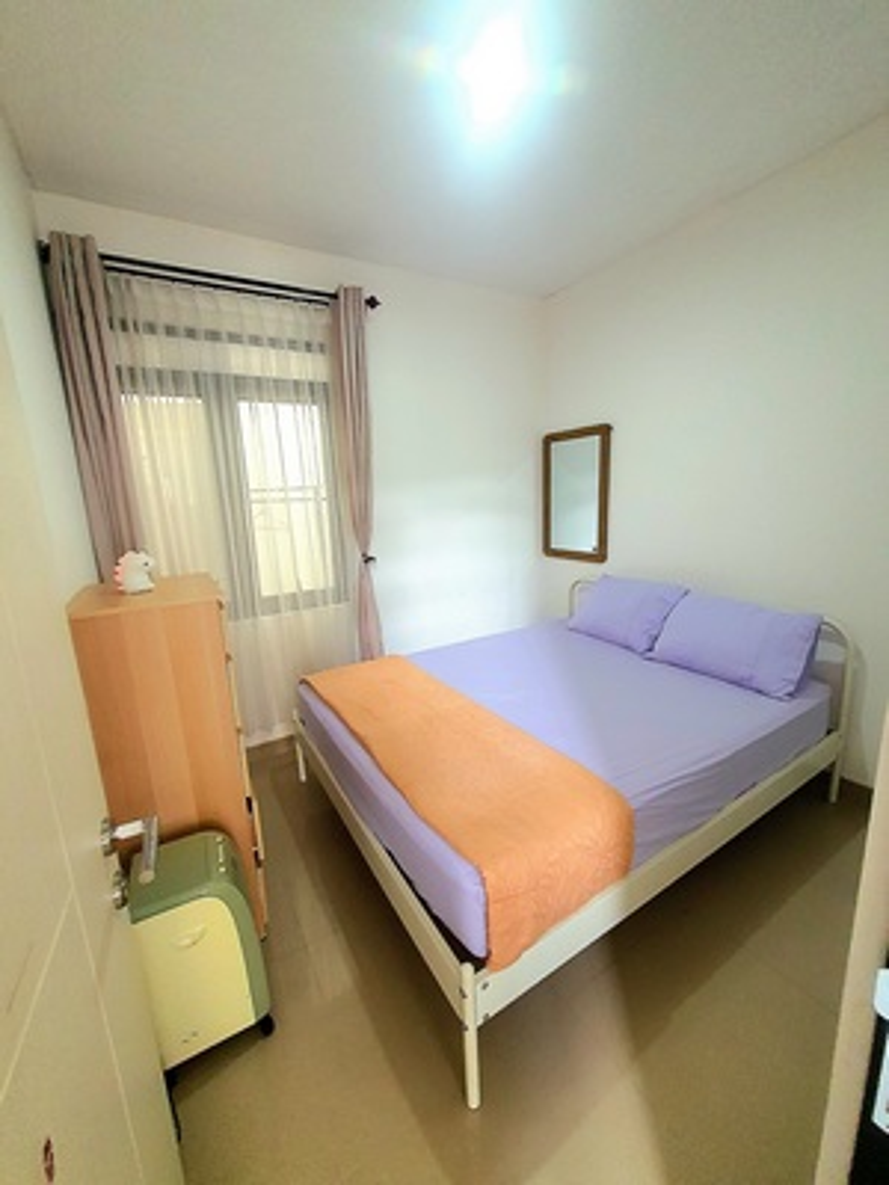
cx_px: 444
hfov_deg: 89.9
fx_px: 445
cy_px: 592
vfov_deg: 106.2
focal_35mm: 13
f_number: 2.2
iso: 400
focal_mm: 1.8
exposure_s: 1/50
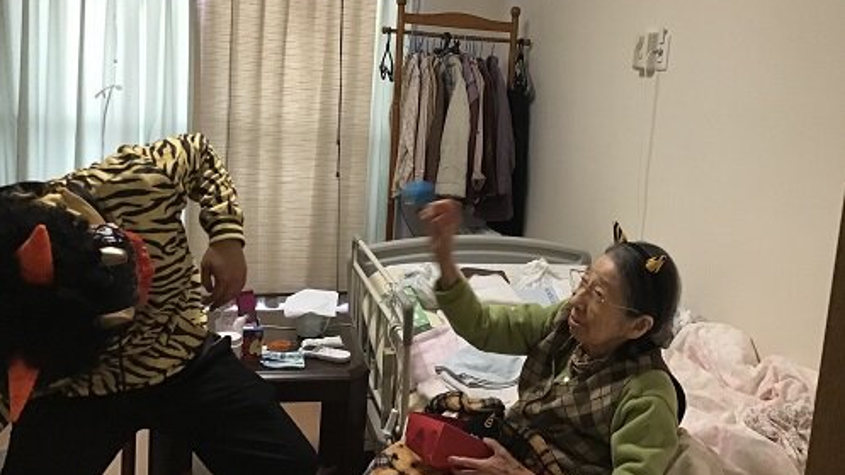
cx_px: 422
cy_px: 188
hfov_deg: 58.0
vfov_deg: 34.5
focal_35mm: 34
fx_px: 761
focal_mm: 3.3
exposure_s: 1/30
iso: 125
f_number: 2.4
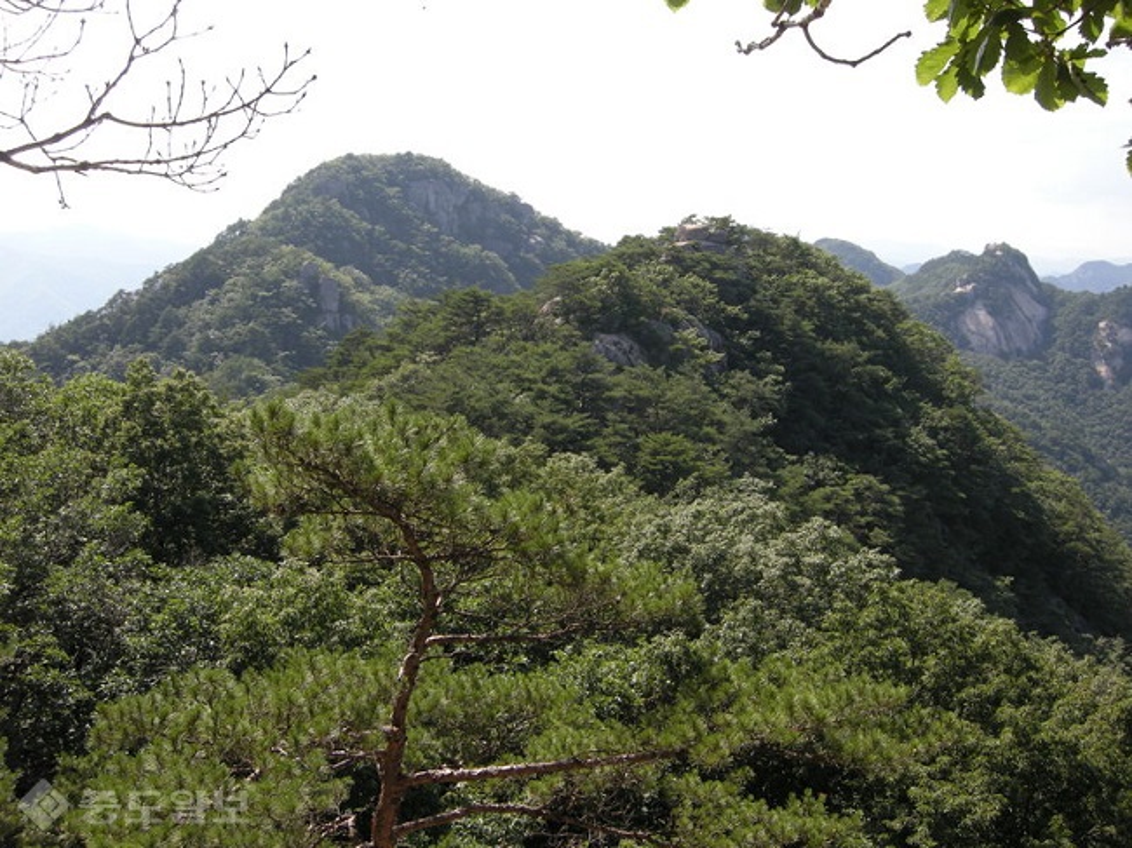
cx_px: 566
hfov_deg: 46.8
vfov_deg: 35.9
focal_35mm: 40
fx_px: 1308
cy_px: 424
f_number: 4.5
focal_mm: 8.5
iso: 64
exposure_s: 1/224
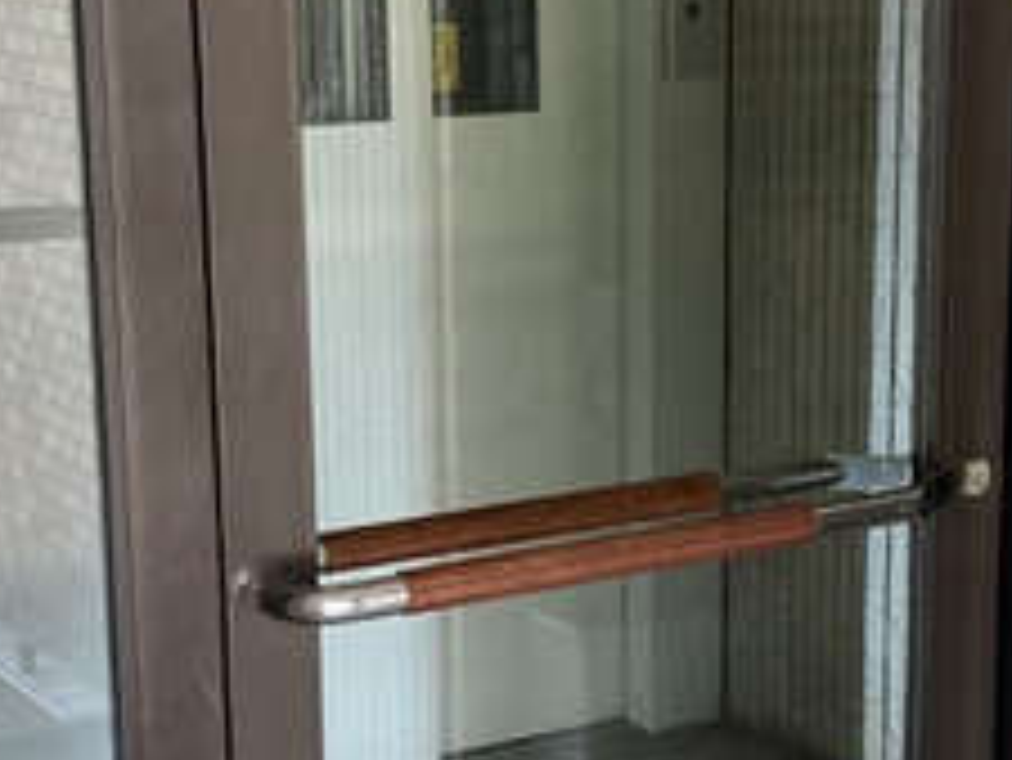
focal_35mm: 87
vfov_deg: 16.9
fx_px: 2545
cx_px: 675
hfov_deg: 22.4
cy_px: 542
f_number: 1.8
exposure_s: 1/60
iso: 160
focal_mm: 3.99
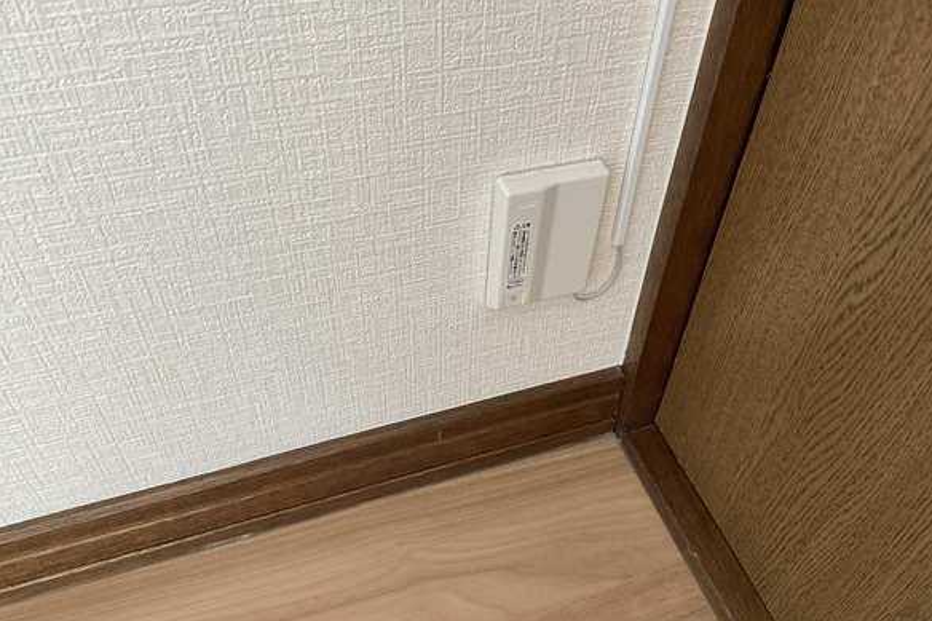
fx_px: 802
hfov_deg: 60.3
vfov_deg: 42.3
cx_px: 477
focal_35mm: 31
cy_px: 307
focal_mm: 3
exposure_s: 1/69
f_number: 1.8
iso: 64
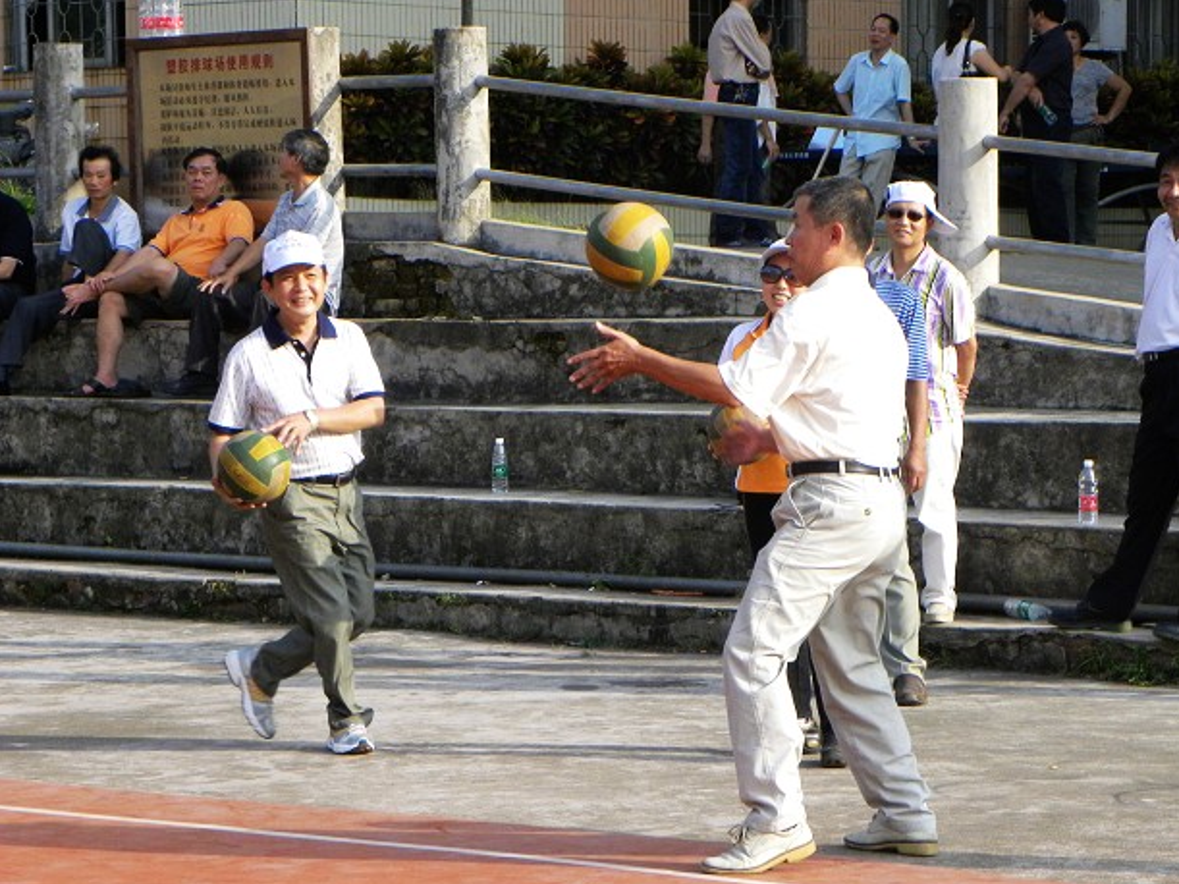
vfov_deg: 11.1
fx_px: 4563
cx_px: 672
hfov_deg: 14.7
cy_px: 412
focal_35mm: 134
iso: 200
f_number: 5.6
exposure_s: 1/284
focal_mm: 20.8
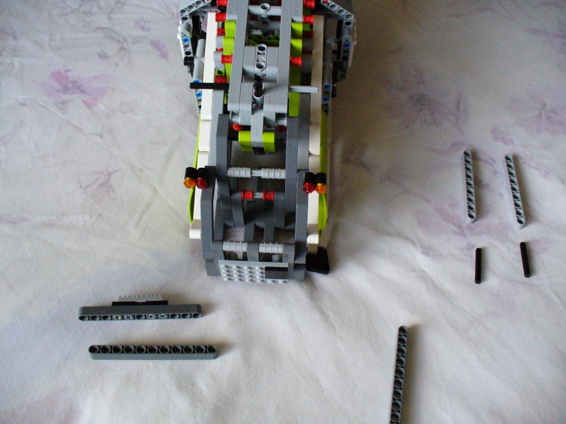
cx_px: 283
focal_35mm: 37
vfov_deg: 38.7
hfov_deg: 50.1
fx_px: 605
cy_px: 212
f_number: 2.8
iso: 400
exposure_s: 1/160
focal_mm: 6.1
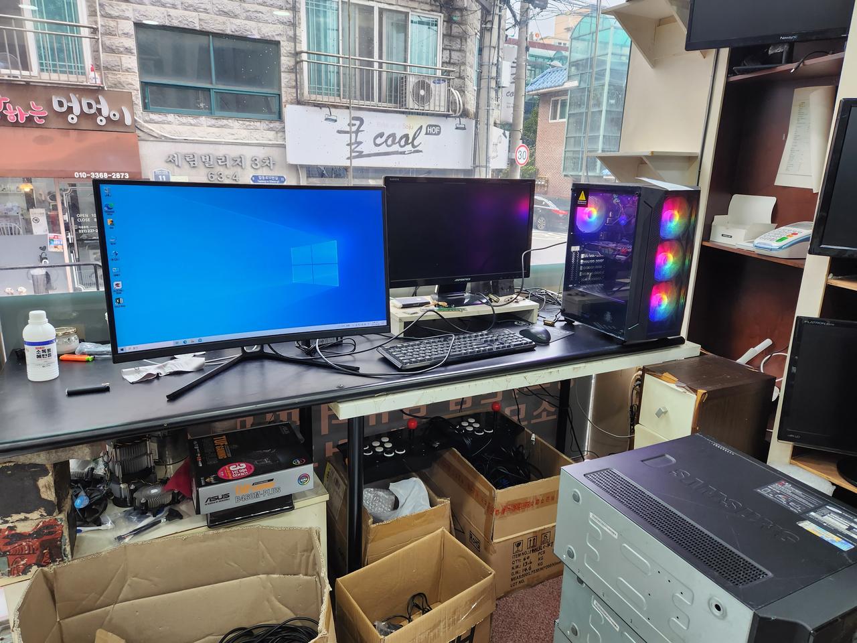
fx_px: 569
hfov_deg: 73.9
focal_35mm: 23
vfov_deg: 58.9
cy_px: 322
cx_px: 428
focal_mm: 5.4
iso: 100
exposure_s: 1/120
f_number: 1.8
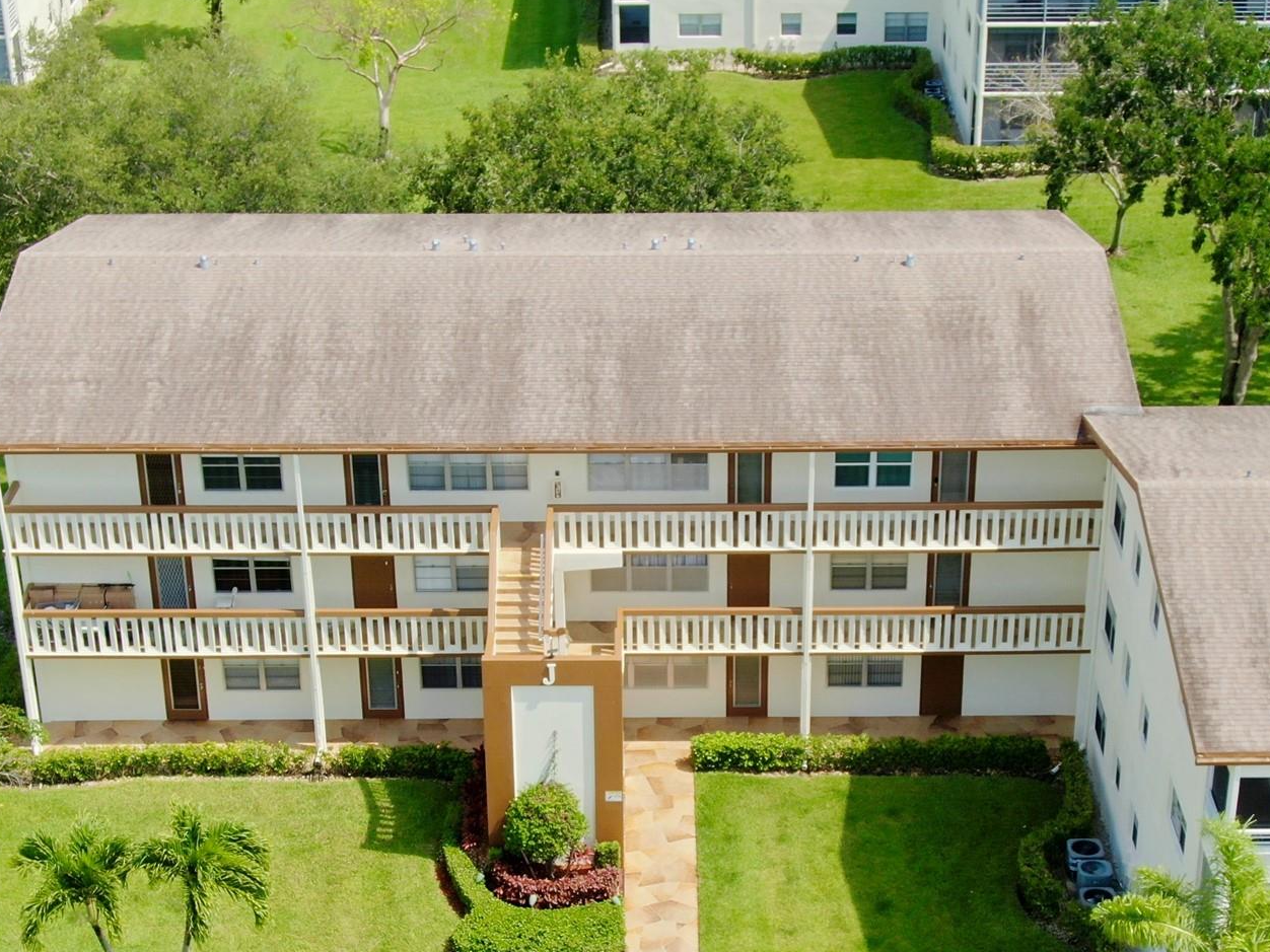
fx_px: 2642
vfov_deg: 20.3
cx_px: 667
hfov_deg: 27.0
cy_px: 709
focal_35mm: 72
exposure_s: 1/400
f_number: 3.6
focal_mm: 7.71
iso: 100
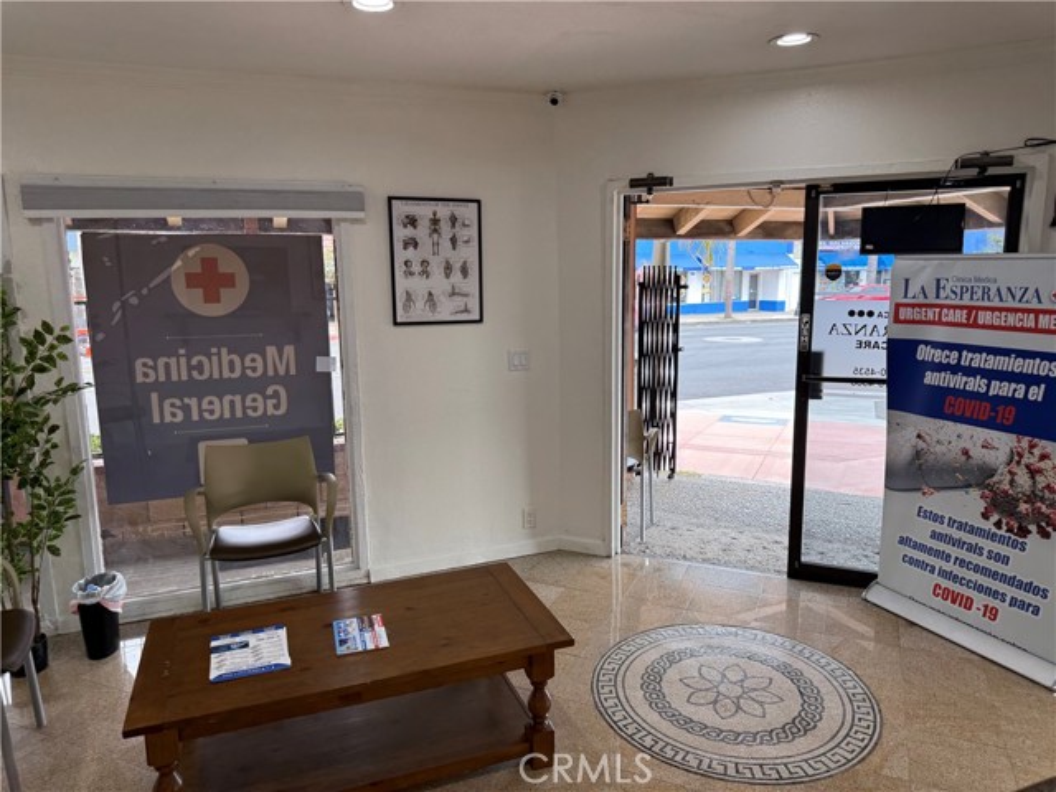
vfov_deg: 56.8
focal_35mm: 24
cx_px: 528
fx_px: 732
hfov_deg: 71.6
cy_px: 396
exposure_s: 1/120
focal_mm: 6.76
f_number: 1.78
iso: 80
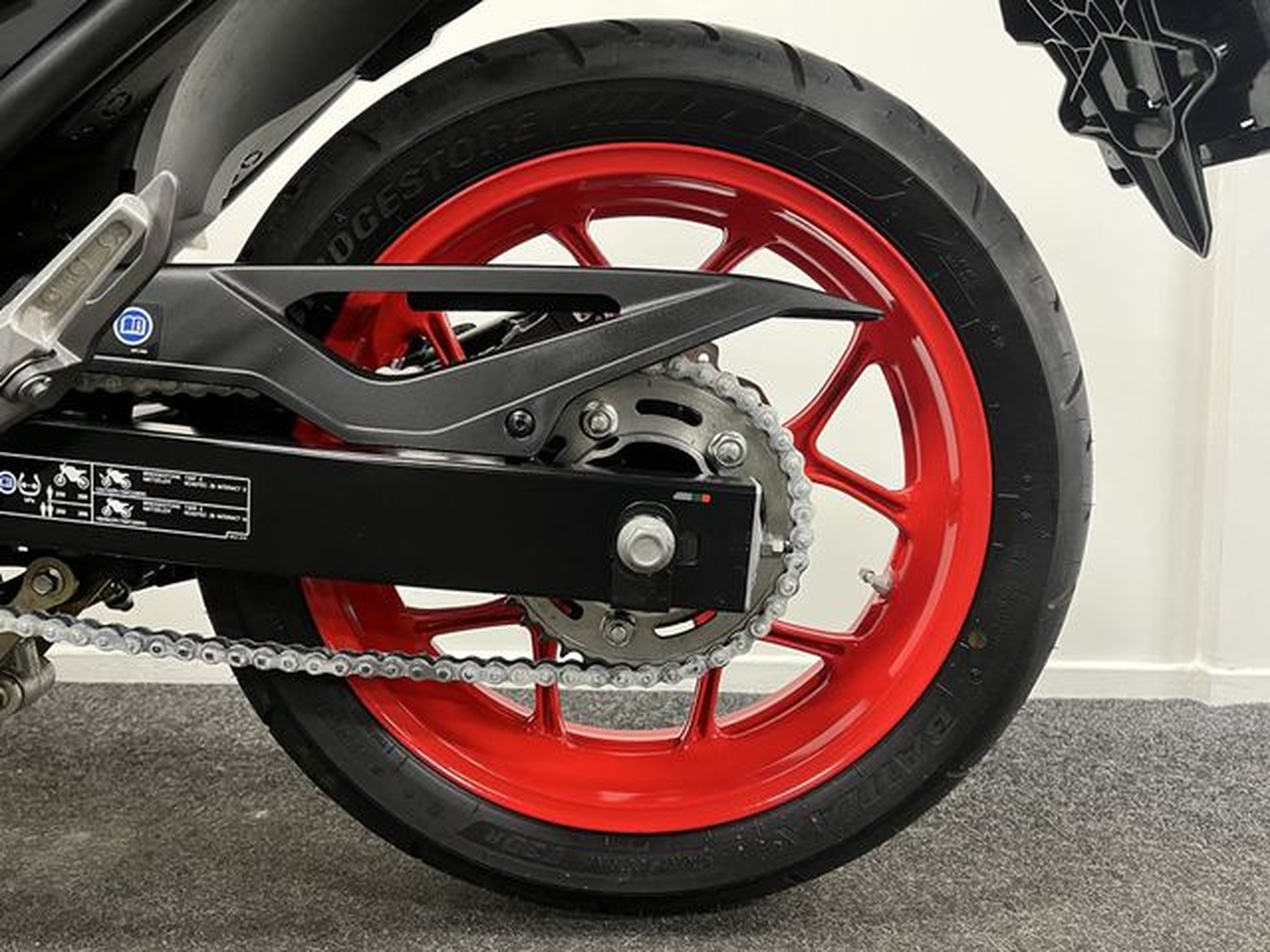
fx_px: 954
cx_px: 635
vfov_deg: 53.1
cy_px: 476
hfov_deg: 67.3
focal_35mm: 26
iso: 400
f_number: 1.6
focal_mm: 5.1
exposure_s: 1/50
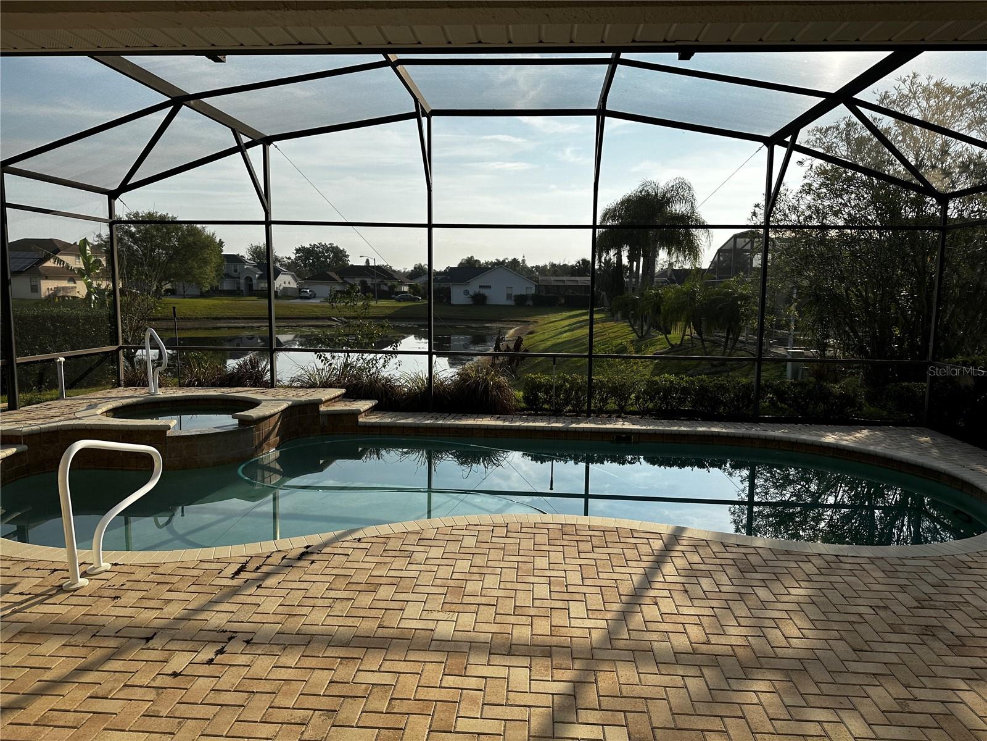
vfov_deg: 56.8
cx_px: 494
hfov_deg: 71.6
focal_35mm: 24
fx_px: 684
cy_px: 370
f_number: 1.78
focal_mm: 6.86
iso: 80
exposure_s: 1/5263
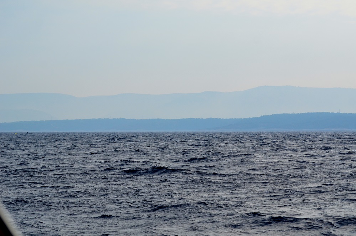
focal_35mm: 105
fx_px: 1036
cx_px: 178
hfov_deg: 19.5
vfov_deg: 13.0
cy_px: 118
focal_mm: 70
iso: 400
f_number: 5.6
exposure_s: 1/3200
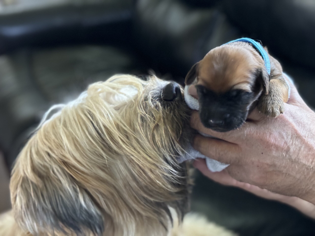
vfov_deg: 30.3
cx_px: 158
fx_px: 437
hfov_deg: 39.7
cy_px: 118
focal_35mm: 48
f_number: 1.78
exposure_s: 1/35
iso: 500
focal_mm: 6.76
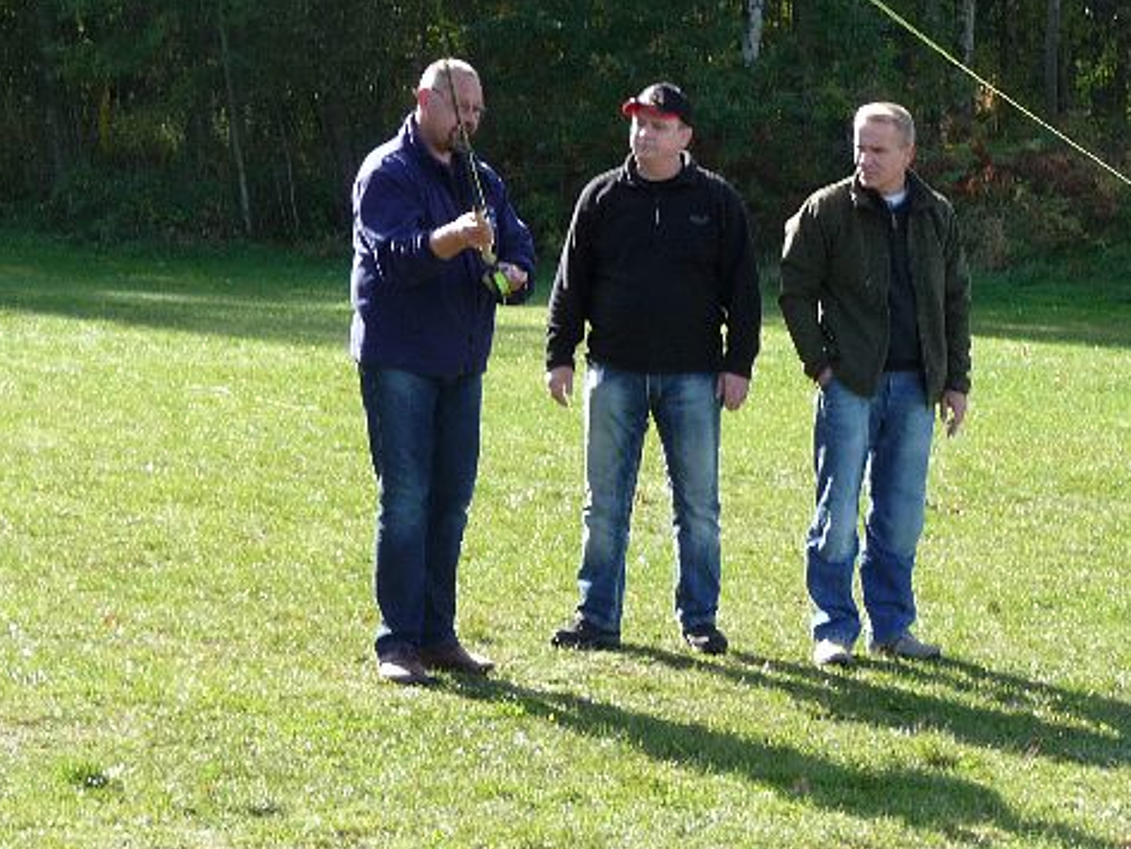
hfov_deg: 17.4
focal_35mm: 113
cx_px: 649
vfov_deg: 13.1
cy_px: 362
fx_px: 3694
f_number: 4.5
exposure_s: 1/160
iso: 100
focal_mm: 11.3
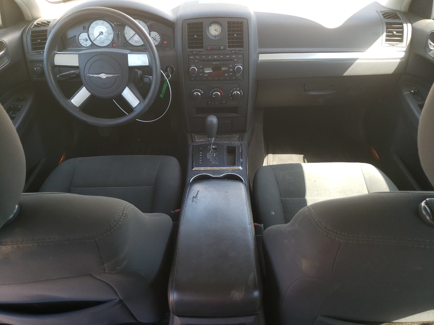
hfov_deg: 67.3
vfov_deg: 53.1
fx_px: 326
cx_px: 217
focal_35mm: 26
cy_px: 162
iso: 50
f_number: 1.5
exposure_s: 1/135
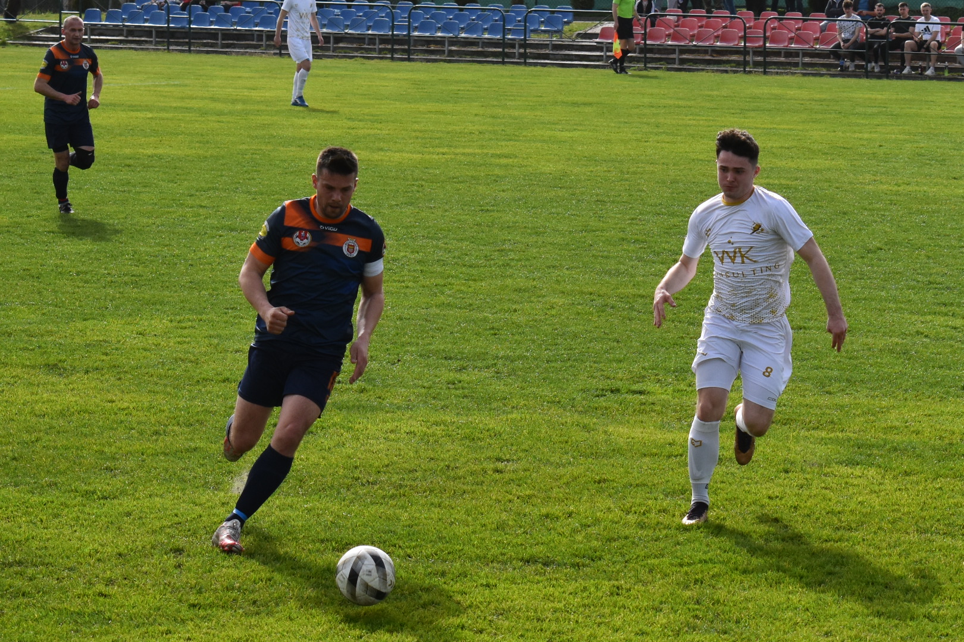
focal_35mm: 82
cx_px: 482
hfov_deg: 24.6
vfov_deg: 16.6
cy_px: 321
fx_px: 2209
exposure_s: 1/1600
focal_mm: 55
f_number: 6.3
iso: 400
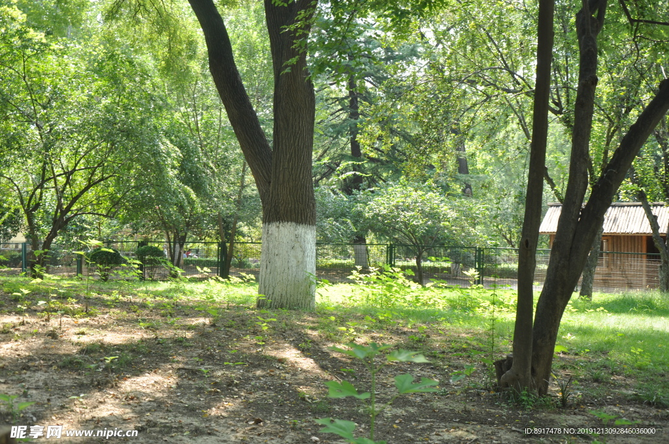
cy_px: 222
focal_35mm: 45
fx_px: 835
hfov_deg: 43.7
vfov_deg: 29.8
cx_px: 334
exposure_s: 1/160
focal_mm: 30
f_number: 4.5
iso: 320
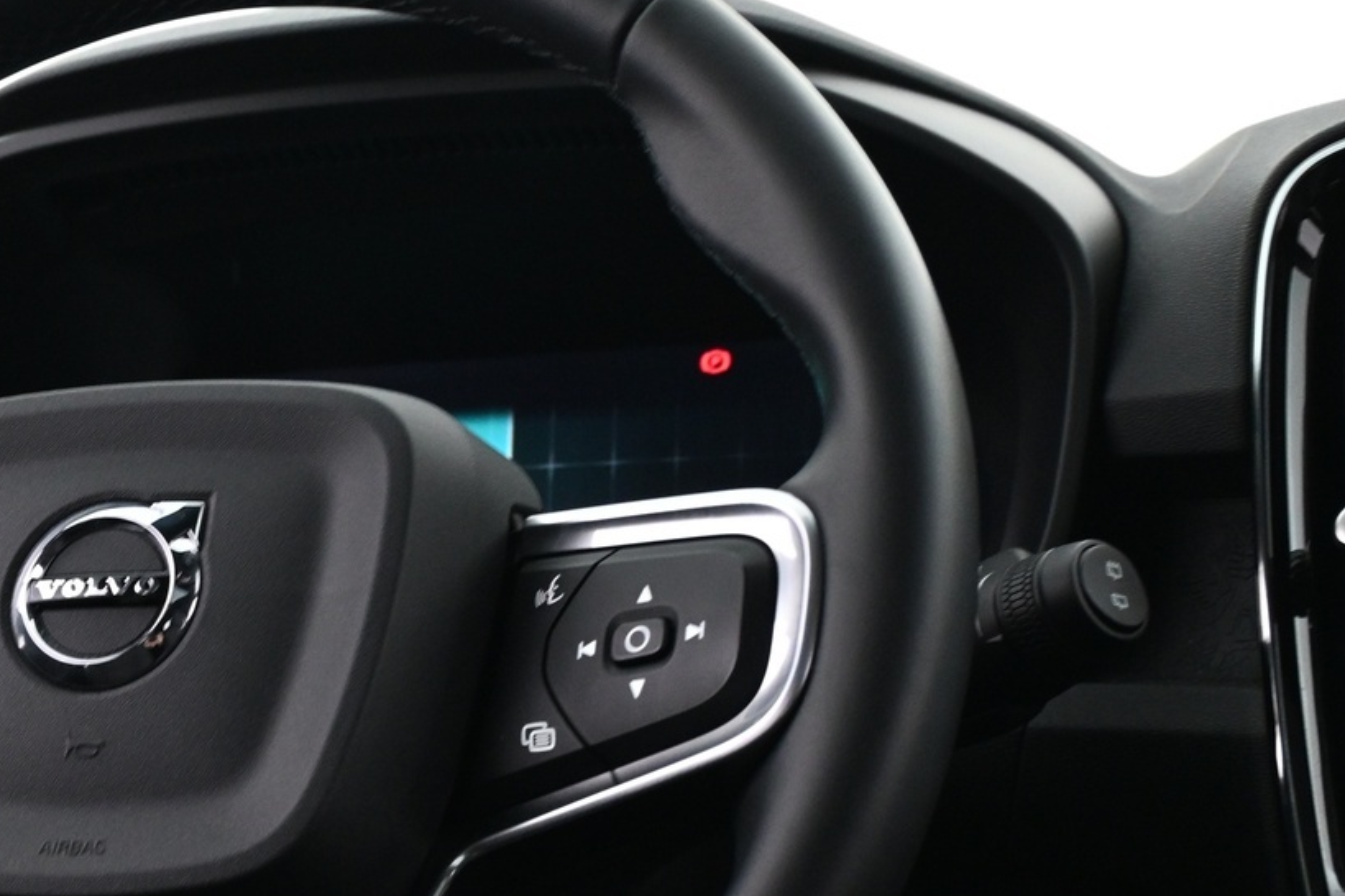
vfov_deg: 15.3
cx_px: 128
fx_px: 3325
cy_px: 592
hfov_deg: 22.3
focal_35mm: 89
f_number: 4.8
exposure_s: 1/15
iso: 1600
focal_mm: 30
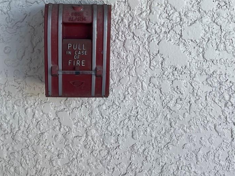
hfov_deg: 33.6
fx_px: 387
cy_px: 72
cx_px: 89
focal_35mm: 57
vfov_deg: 25.6
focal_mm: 5.1
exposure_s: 1/341
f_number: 1.6
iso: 32
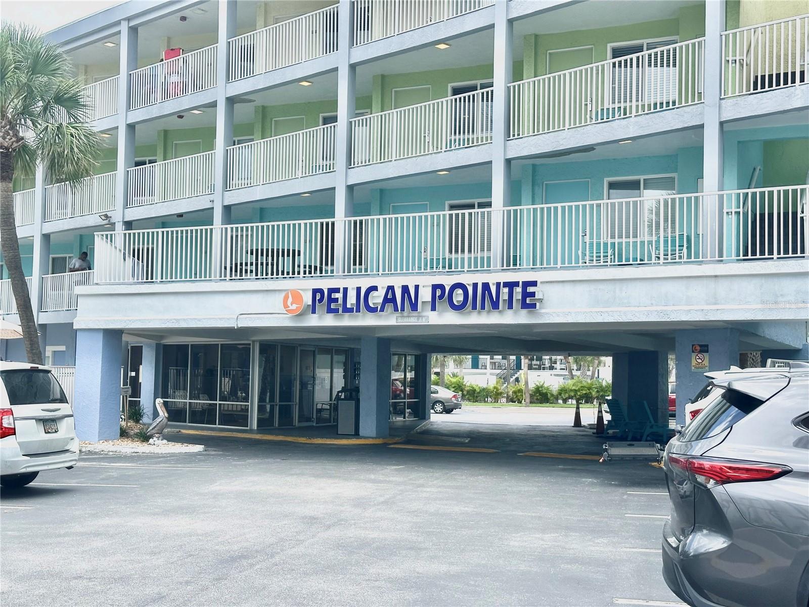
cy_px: 304
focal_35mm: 48
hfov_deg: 39.7
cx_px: 404
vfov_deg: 30.3
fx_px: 1122
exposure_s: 1/1721
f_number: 1.78
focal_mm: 6.86
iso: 64
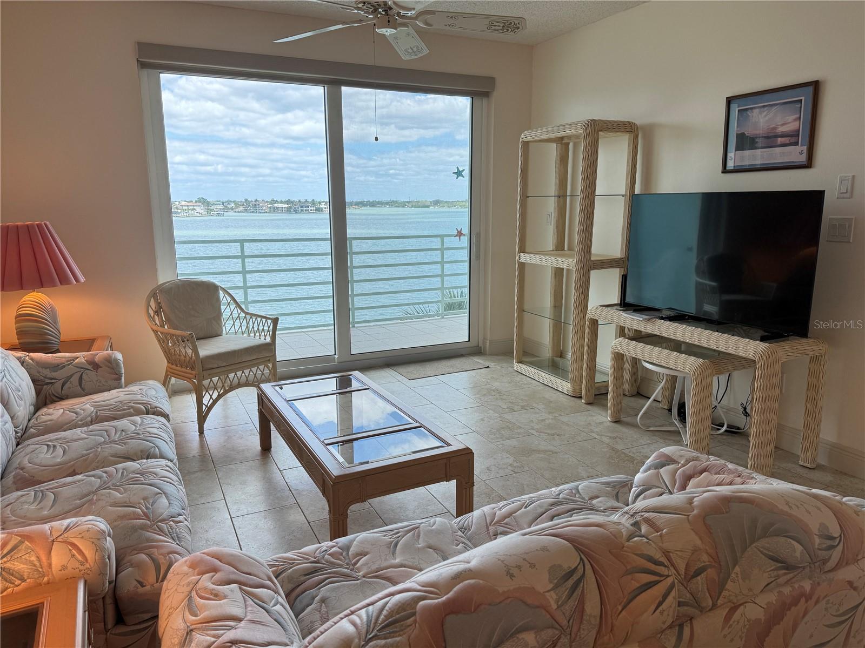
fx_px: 600
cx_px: 432
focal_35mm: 24
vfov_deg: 56.8
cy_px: 324
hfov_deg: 71.6
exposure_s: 1/481
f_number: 1.78
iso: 80
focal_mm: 6.76
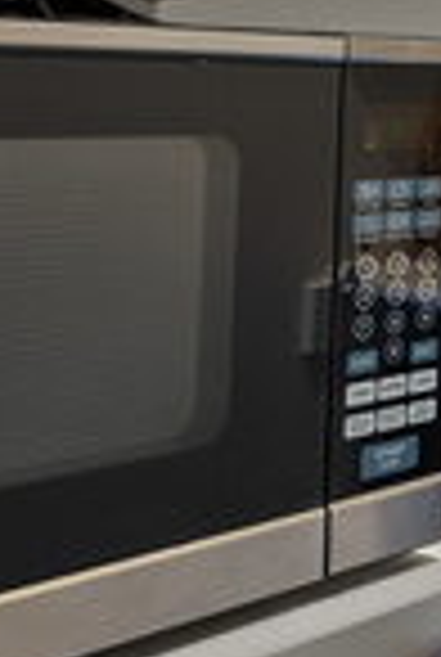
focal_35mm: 87
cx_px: 893
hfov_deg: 13.5
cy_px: 36
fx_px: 1584
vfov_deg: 22.7
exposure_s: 1/2
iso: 500
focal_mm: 16.5
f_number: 8
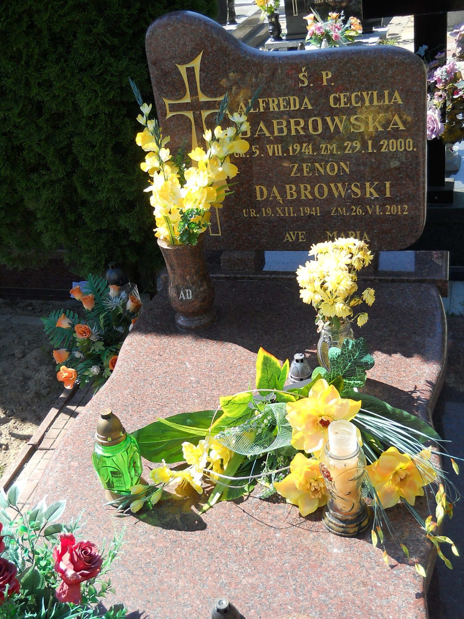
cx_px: 232
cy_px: 310
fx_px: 733
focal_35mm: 41
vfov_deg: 45.8
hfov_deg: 35.1
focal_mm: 6.72
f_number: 3.1
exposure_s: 1/320
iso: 80
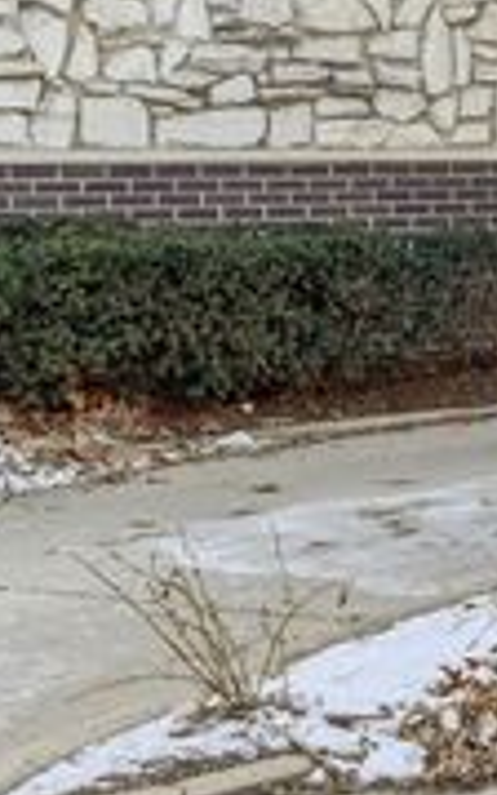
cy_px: 64
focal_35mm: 97
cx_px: 1083
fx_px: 2100
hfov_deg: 11.7
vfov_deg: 20.9
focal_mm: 23
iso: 2000
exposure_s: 1/3200
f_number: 8
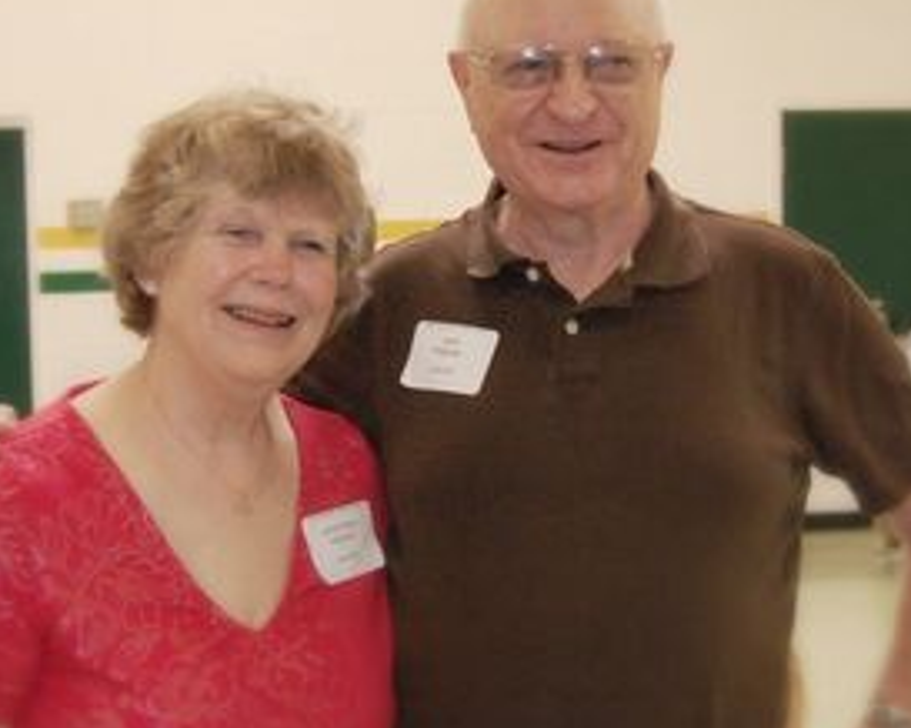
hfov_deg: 28.7
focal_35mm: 66
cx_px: 414
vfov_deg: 23.1
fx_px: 1778
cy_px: 351
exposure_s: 1/60
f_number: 5
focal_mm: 32
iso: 1600
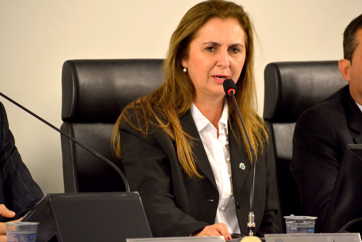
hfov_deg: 8.2
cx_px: 187
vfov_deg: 5.5
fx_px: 2516
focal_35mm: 250
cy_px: 119
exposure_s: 1/125
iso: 1250
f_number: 5
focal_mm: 150
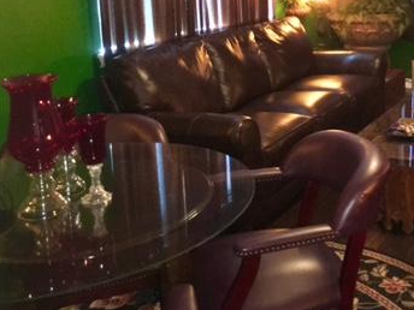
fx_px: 646
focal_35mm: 54
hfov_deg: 33.8
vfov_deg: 26.4
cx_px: 367
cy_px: 47
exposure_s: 1/16
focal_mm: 4.15
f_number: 2.2
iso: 500
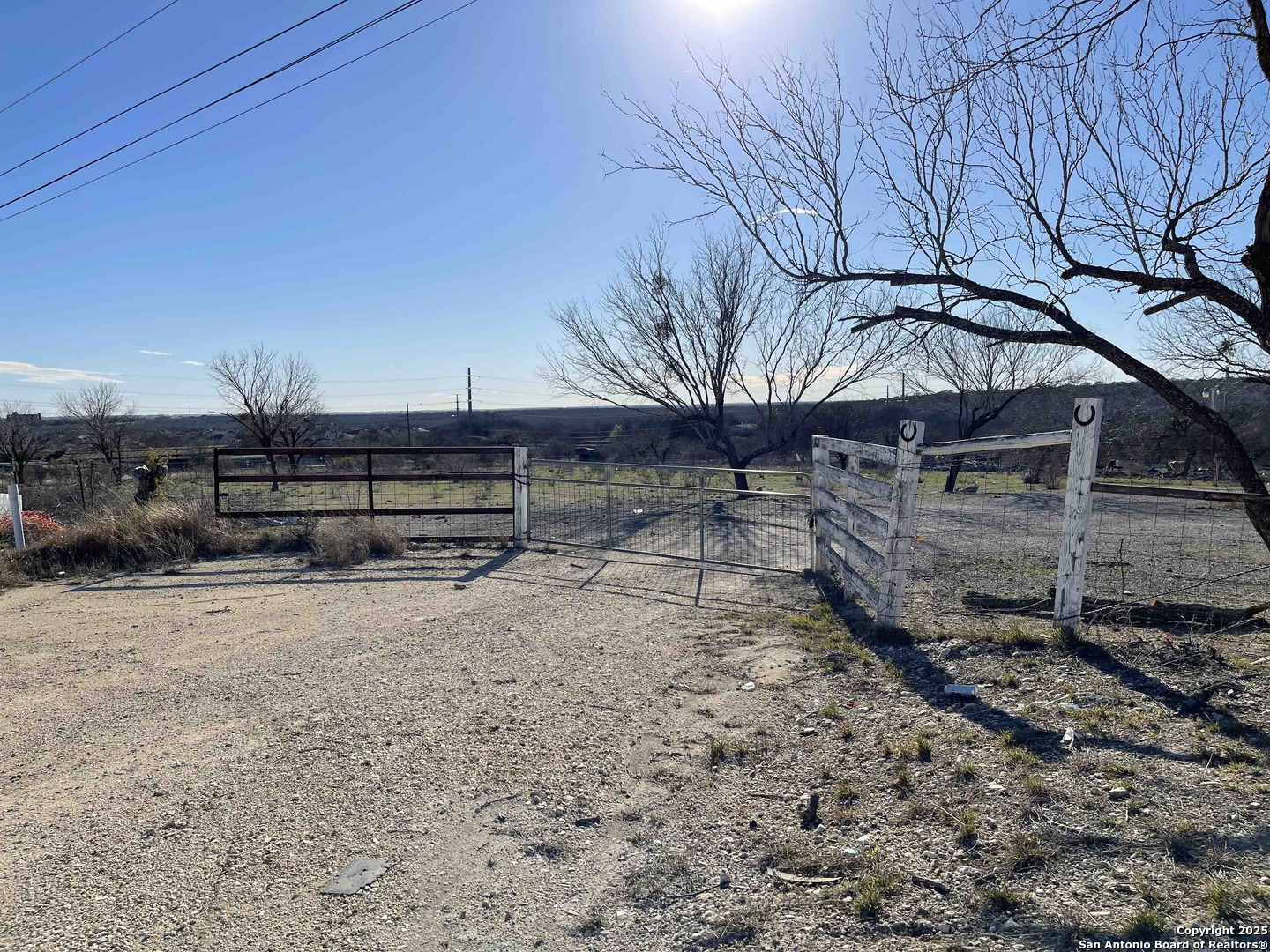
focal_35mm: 26
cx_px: 635
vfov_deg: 53.1
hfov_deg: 67.3
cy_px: 476
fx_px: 954
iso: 32
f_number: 1.6
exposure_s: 1/6993
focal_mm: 5.1
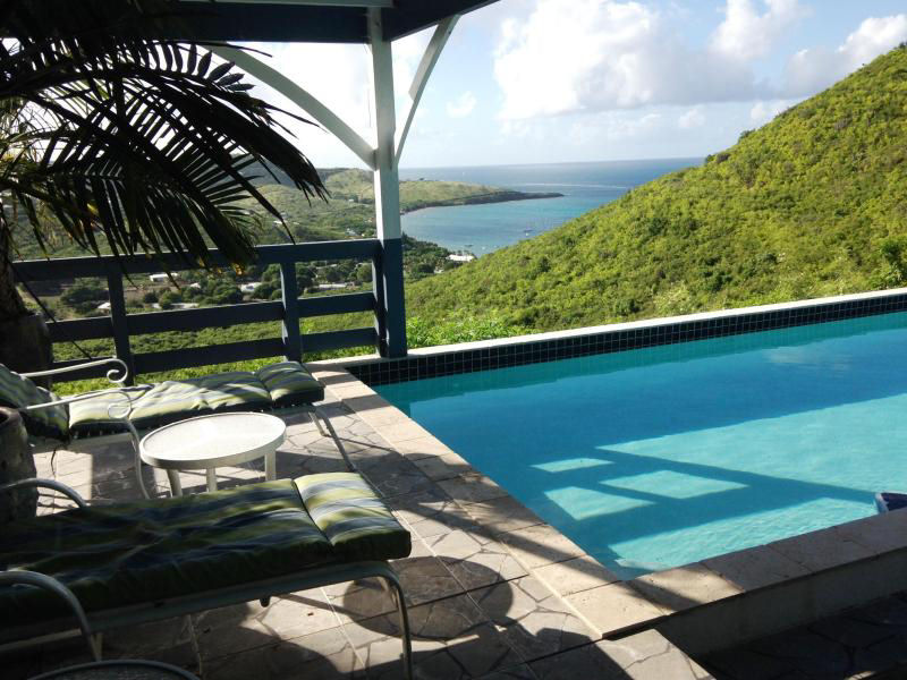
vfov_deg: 42.9
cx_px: 454
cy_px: 340
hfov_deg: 55.4
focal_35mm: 33
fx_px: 865
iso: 80
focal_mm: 4.12
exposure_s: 1/1642
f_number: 2.4
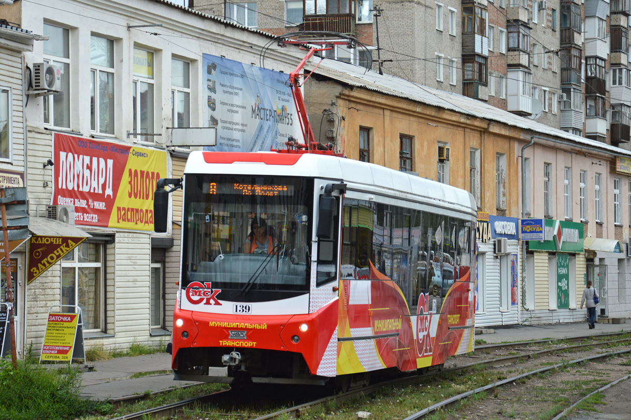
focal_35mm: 112
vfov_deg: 12.2
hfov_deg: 18.2
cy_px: 210
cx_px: 316
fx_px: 1972
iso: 200
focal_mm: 75
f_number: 6.3
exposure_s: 1/250
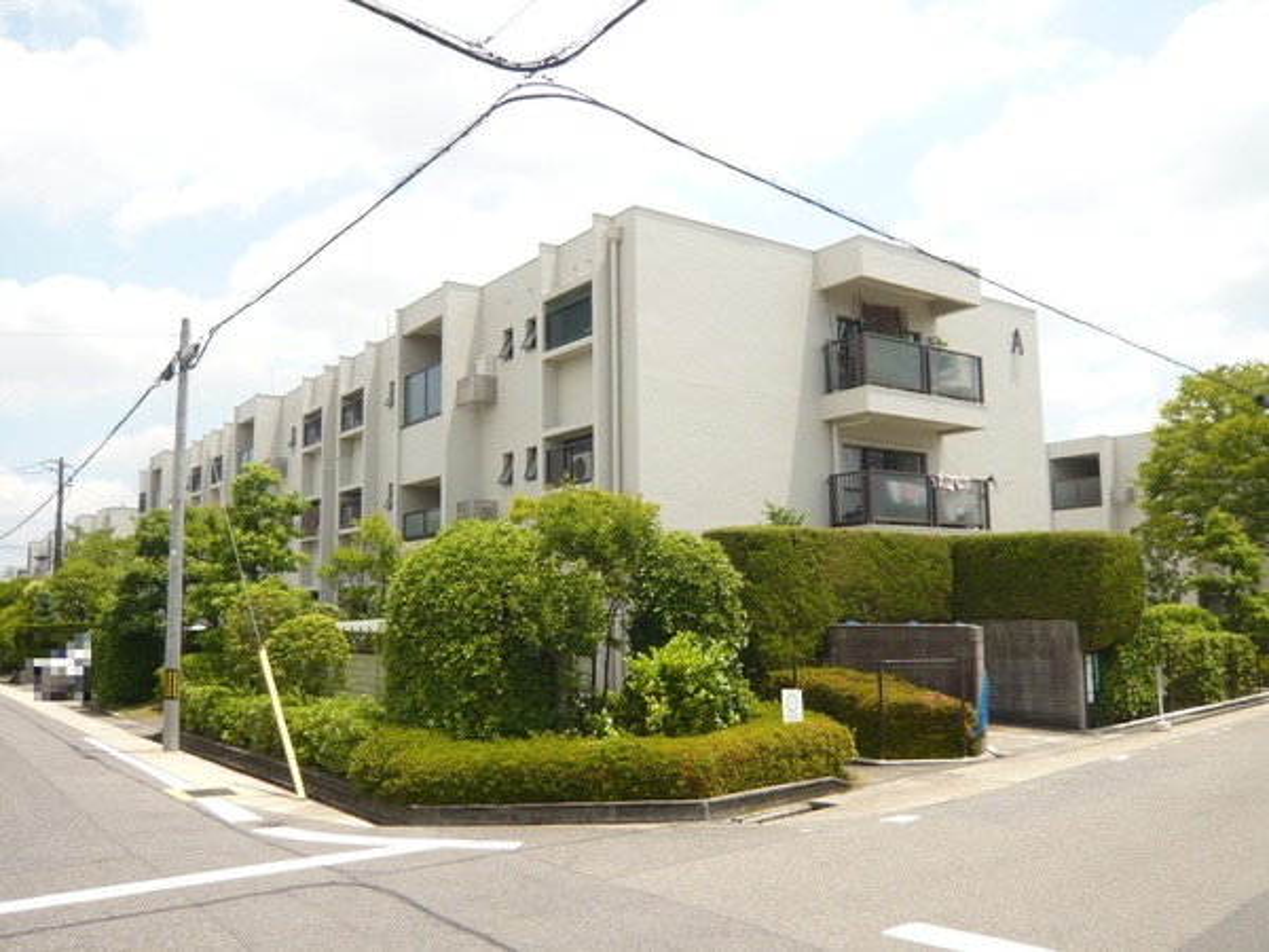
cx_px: 634
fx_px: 1026
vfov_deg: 49.7
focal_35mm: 28
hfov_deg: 63.4
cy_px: 476
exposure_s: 1/125
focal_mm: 4.6
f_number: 8
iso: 100
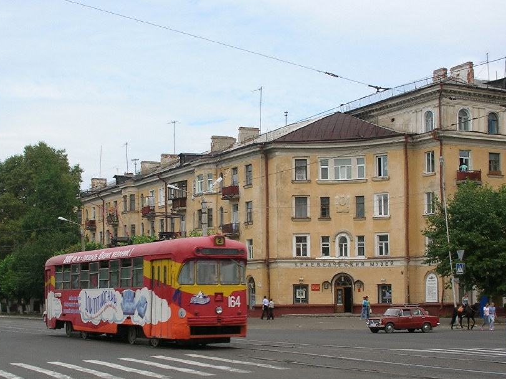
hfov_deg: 28.5
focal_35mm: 68
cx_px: 206
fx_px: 994
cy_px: 220
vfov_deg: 21.6
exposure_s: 1/55.6
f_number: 9.9
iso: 50
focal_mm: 7.7
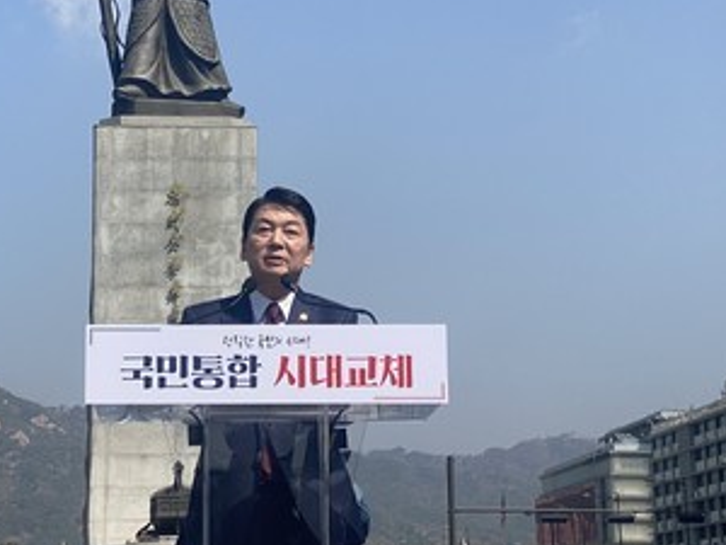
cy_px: 138
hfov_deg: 18.9
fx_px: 2181
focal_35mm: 104
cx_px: 266
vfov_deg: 14.2
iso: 20
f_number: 2
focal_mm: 6
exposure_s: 1/1845
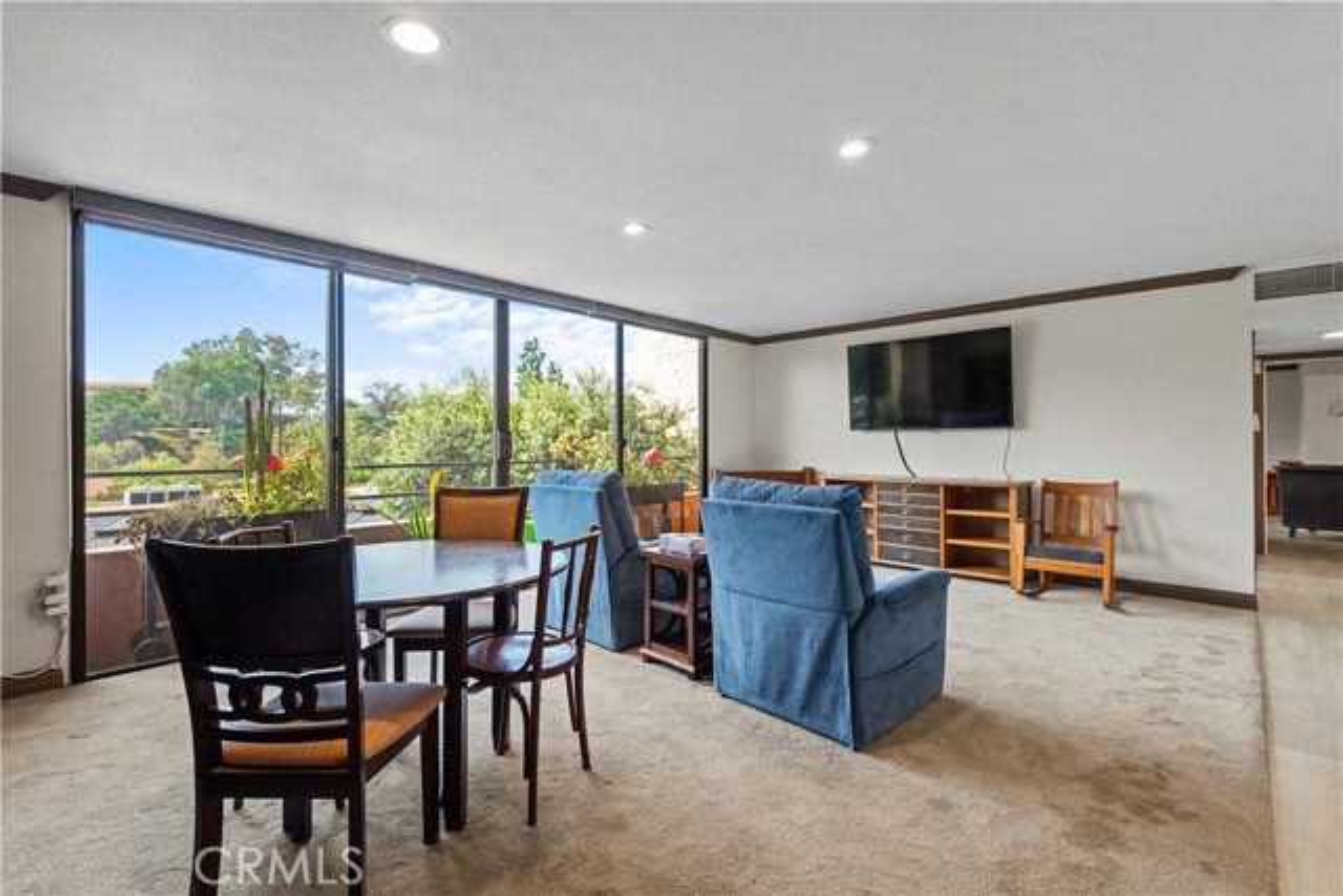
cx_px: 672
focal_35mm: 16
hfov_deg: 96.7
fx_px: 597
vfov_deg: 73.8
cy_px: 448
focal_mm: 16
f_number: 7.1
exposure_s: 1/3
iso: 100
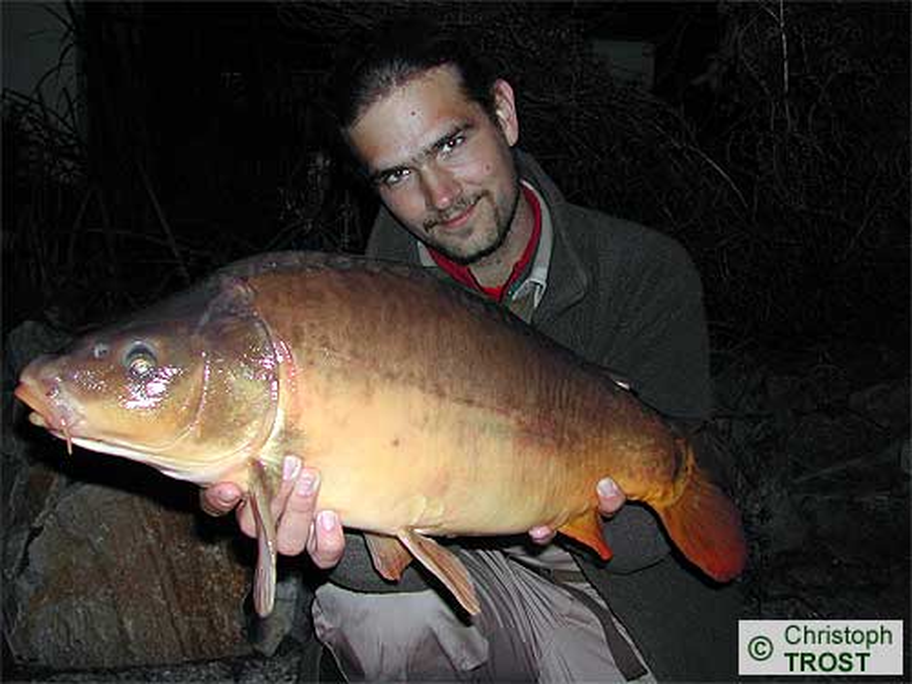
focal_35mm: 38
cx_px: 456
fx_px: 1001
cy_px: 342
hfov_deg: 49.0
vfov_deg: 37.7
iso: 100
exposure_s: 1/60
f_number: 2.8
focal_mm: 8
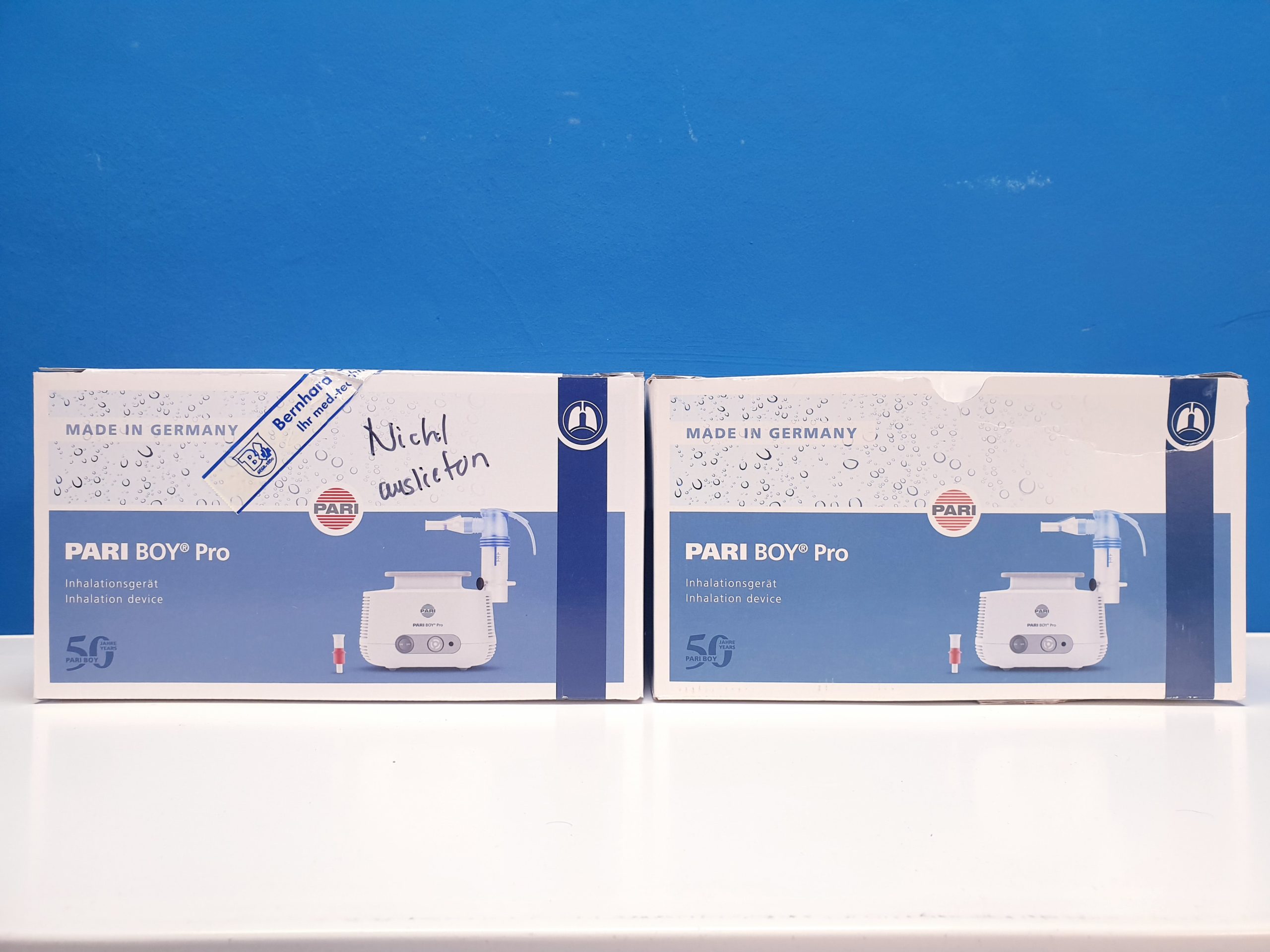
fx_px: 954
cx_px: 635
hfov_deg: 67.3
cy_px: 476
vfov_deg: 53.1
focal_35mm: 26
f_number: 2.4
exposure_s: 1/50
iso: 125
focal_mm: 4.3
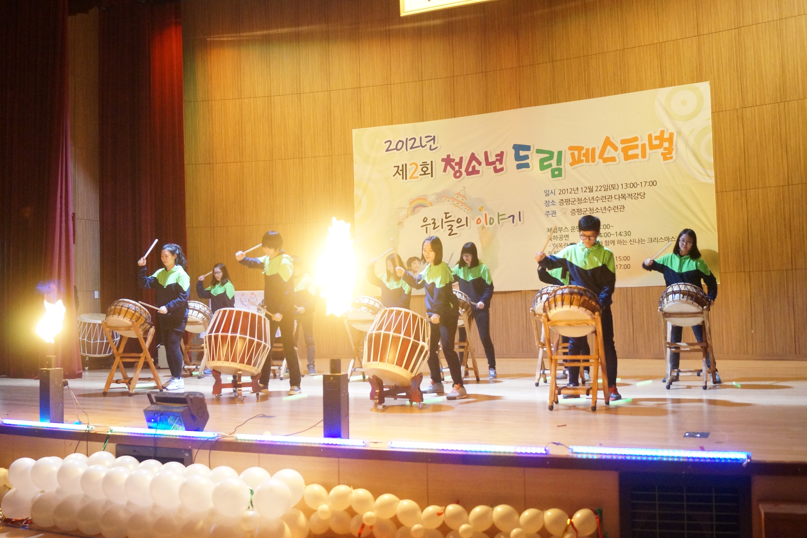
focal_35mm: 37
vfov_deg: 35.9
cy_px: 272
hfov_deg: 51.9
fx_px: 829
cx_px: 397
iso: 3200
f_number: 4
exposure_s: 1/60
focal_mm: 24
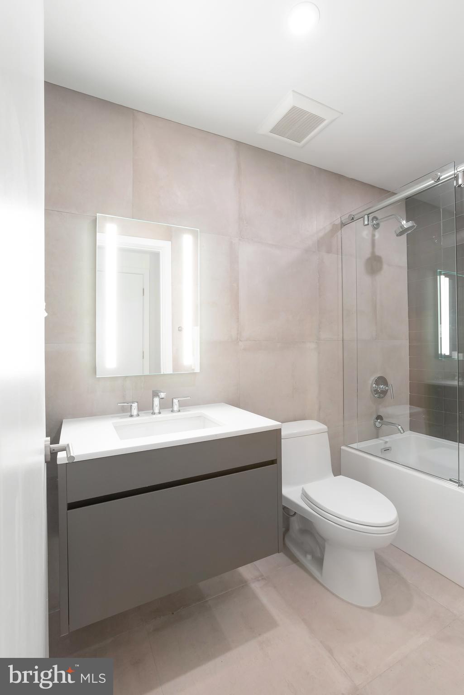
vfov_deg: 96.7
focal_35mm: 16
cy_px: 348
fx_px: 309
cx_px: 232
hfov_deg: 73.8
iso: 500
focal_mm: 16
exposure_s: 1/10
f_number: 10
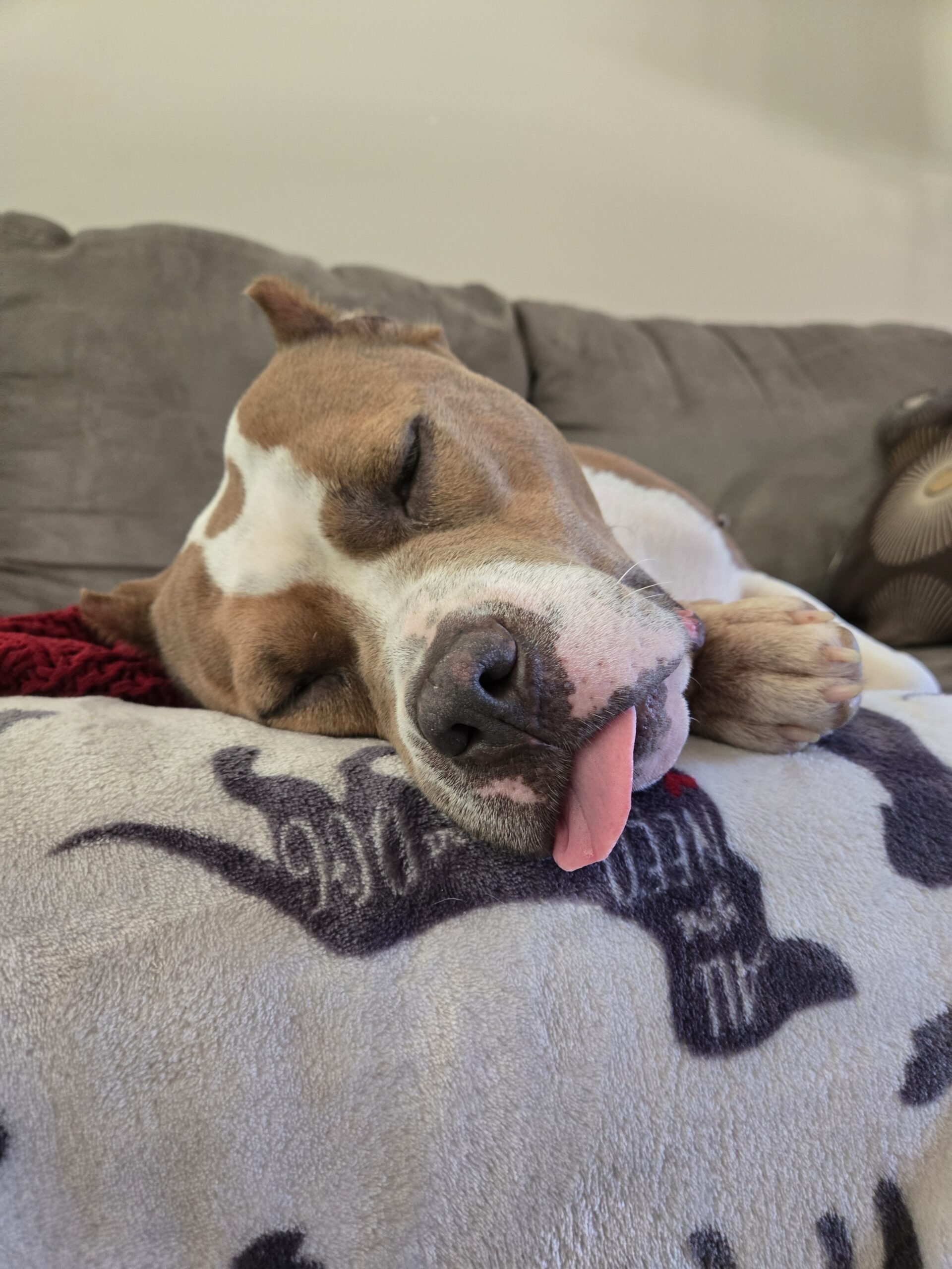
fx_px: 843
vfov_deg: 73.9
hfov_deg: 58.9
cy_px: 634
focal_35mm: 23
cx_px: 476
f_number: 1.8
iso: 640
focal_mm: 5.4
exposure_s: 1/60
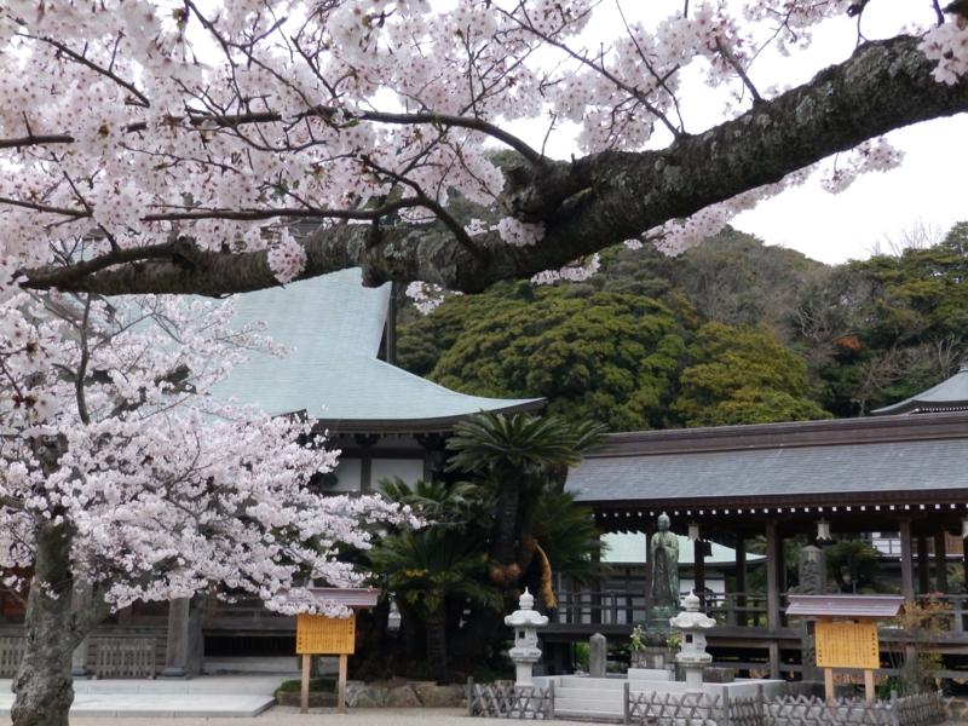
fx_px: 1286
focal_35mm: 46
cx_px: 484
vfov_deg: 31.5
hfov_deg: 41.2
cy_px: 363
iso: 320
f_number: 4.2
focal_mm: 8.2
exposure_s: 1/40
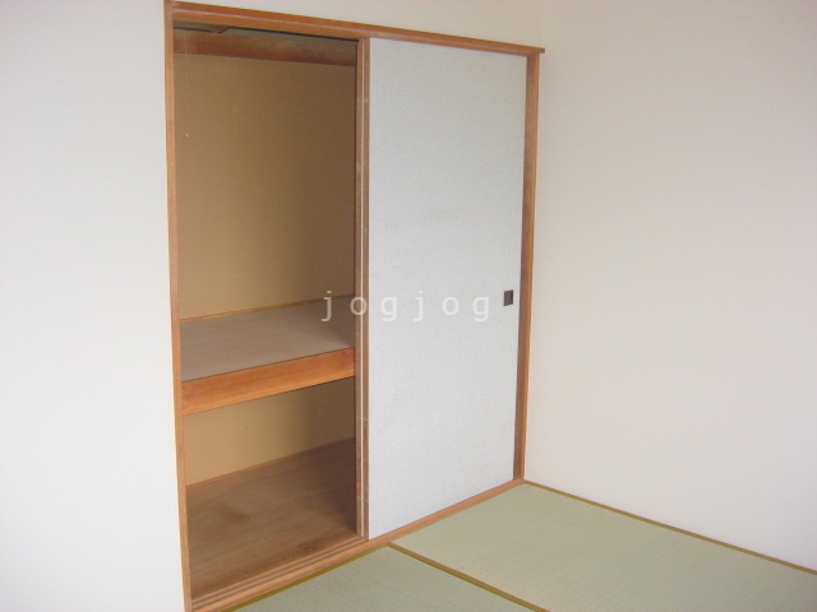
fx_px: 897
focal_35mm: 38
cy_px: 306
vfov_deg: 37.7
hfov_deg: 49.0
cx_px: 408
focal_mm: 7.9
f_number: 2.8
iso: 100
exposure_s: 1/125
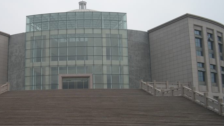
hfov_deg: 38.9
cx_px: 81
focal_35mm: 53
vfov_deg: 22.6
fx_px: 315
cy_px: 66
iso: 64
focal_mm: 7.9
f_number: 2.8
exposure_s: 1/526
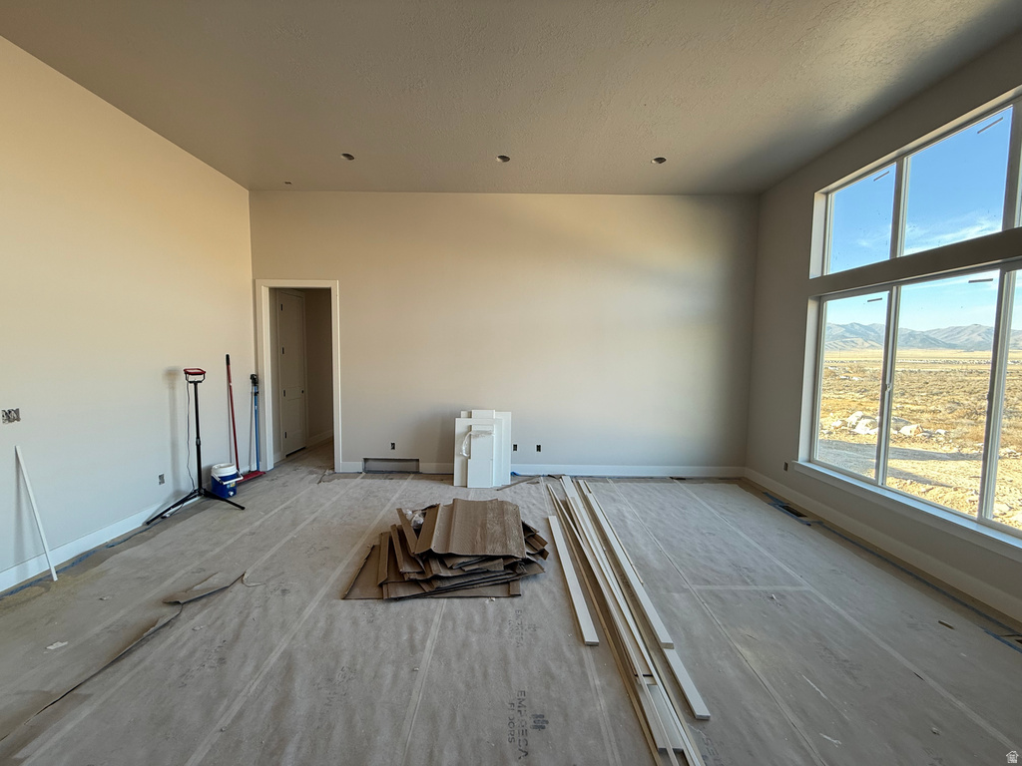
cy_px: 383
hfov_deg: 102.1
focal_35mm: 14
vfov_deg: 85.7
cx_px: 511
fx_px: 413
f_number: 2.2
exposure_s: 1/99
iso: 80
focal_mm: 2.22
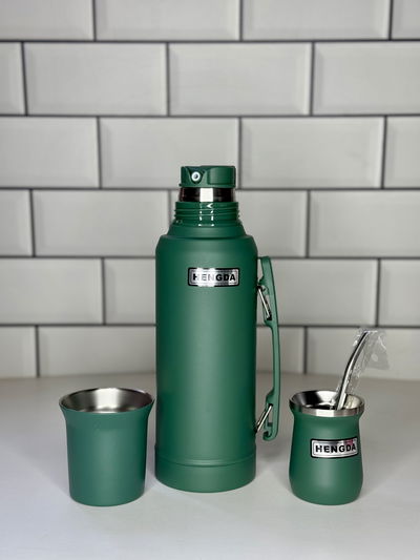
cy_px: 280
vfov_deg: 39.6
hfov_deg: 30.3
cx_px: 210
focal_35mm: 48
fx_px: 776
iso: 64
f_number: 1.78
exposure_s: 1/357
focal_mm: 6.76
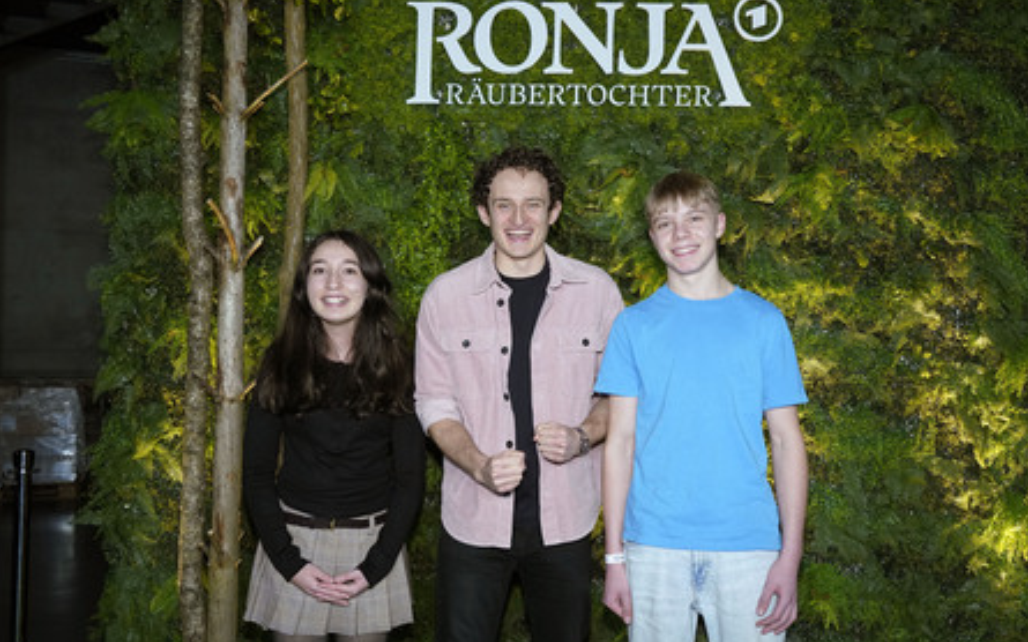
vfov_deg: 39.4
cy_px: 335
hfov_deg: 59.7
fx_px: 896
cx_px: 519
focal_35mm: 32
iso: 2000
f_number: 5.6
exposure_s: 1/160
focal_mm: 31
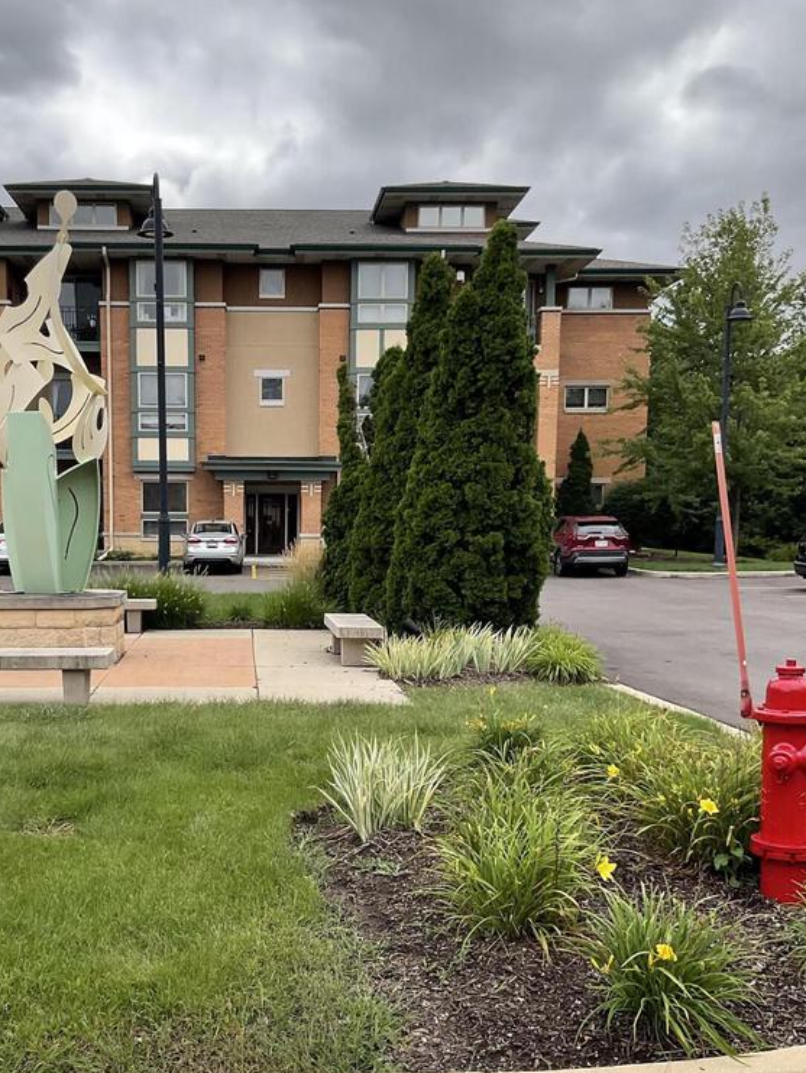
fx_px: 1241
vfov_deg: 46.5
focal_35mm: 40
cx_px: 272
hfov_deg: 35.6
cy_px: 649
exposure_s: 1/1730
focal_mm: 3
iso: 16
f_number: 1.8
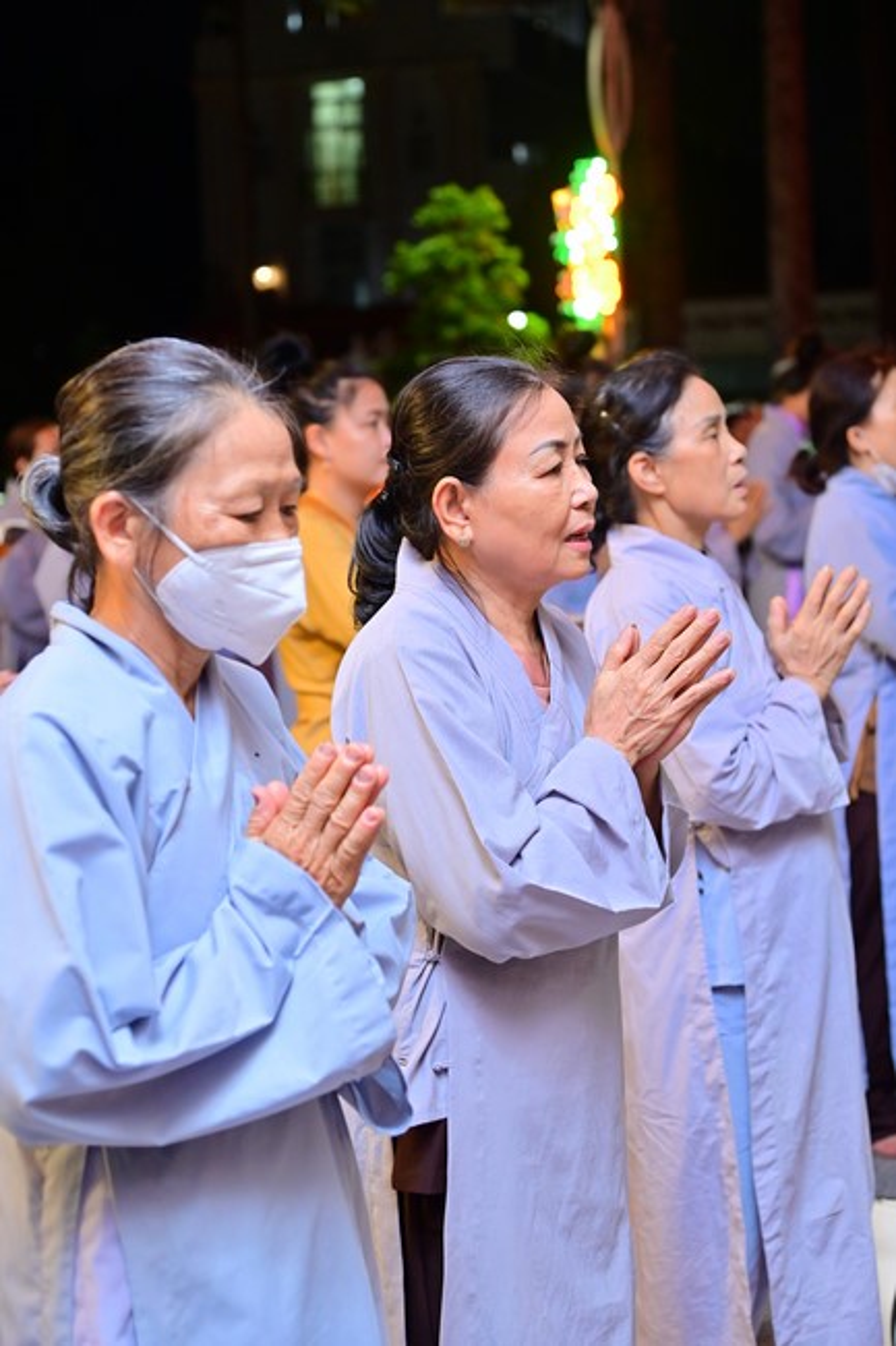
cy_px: 673
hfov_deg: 20.6
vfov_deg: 30.5
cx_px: 448
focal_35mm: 66
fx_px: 2465
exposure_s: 1/80
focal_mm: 66
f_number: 4.5
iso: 1600
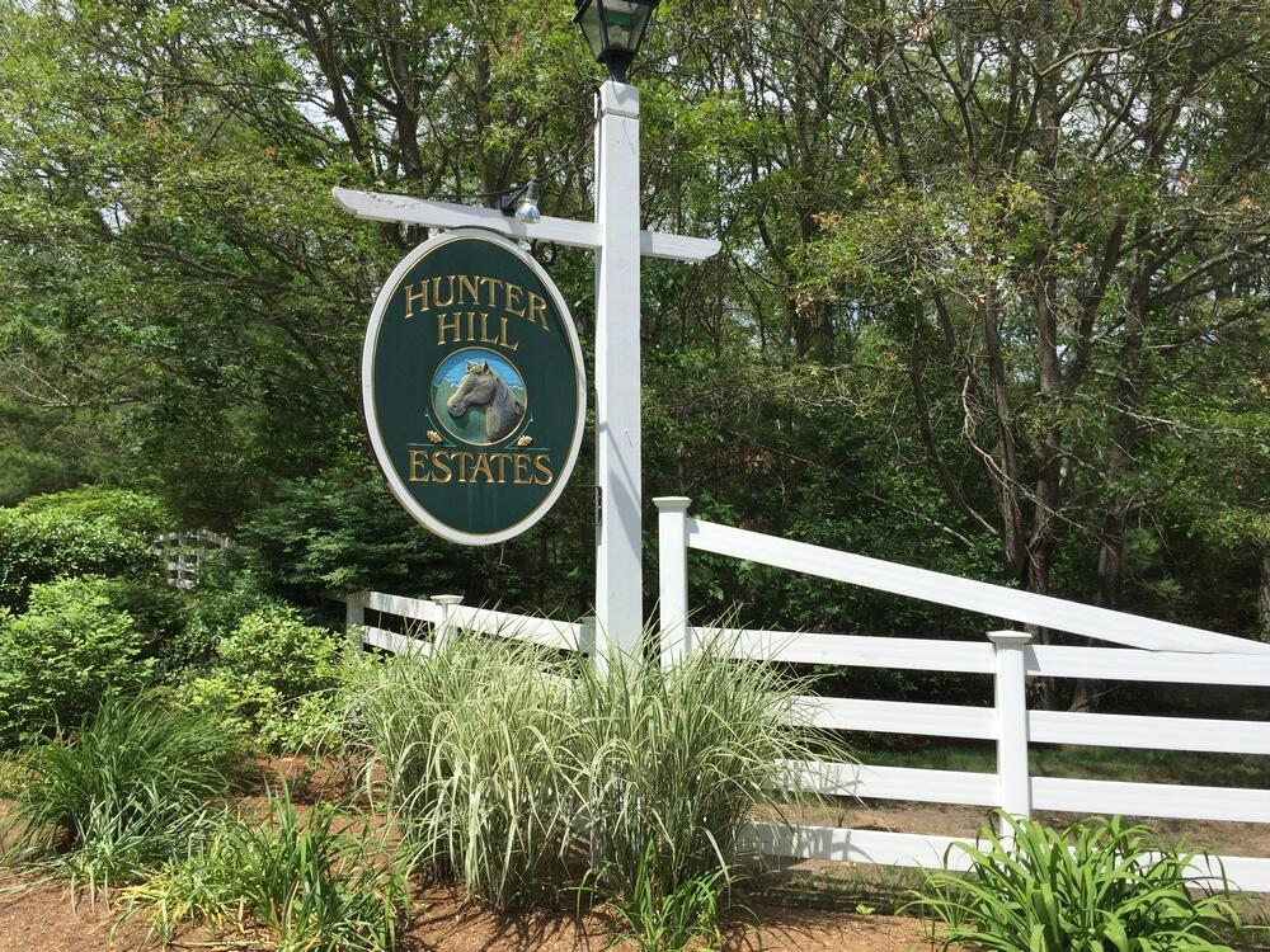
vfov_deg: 48.2
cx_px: 635
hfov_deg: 61.7
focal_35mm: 29
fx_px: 1064
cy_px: 476
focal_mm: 4.15
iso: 32
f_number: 2.2
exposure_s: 1/1582
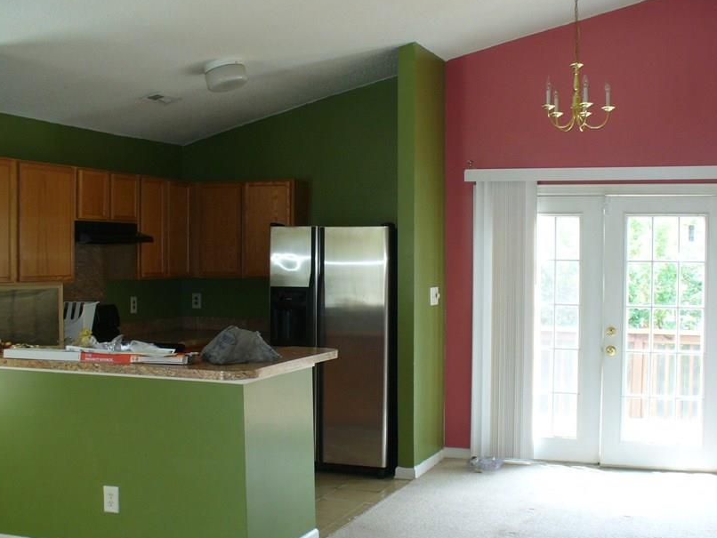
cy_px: 302
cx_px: 363
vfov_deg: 30.9
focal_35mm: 47
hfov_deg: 40.4
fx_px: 974
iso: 100
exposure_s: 1/30
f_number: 2.8
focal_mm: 6.1
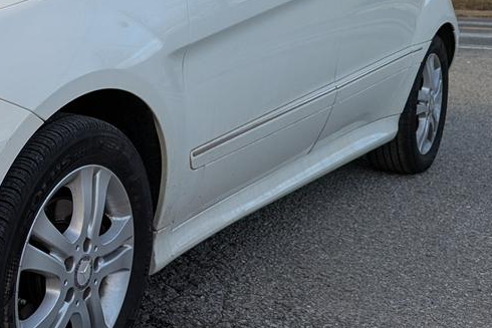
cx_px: -30
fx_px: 889
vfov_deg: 20.9
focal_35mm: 65
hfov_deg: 28.5
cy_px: 106
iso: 44
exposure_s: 1/476
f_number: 1.85
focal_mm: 6.81
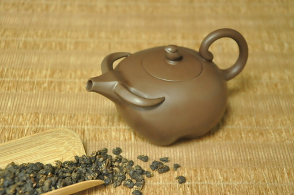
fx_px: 710
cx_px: 147
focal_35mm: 87
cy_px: 98
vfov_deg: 15.7
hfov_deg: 23.4
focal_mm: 58
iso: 3200
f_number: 5.6
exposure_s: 1/40
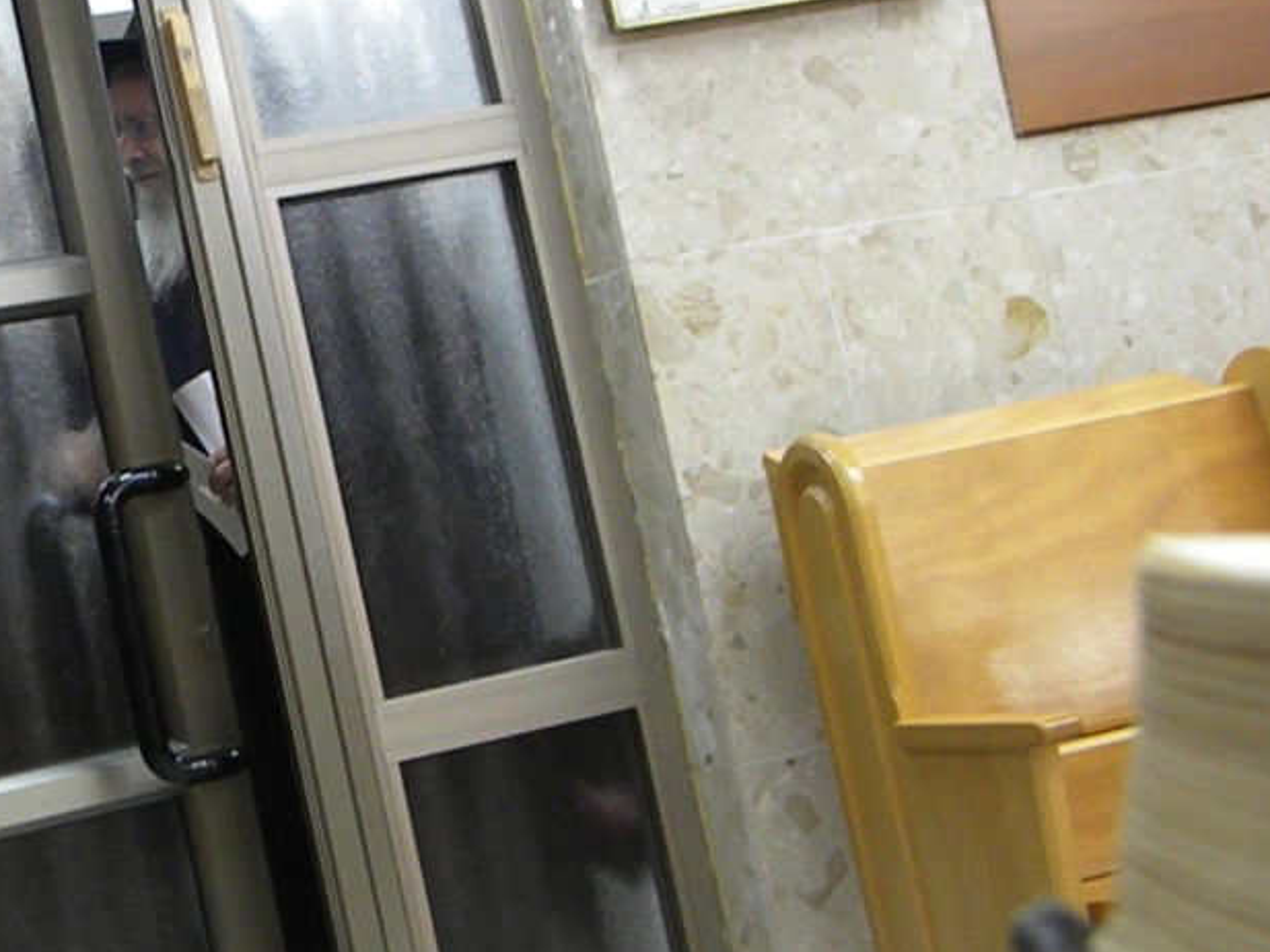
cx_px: 288
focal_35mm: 68
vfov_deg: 21.6
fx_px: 2495
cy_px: 434
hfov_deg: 28.1
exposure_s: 1/62.5
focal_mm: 7.3
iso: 737
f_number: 3.8
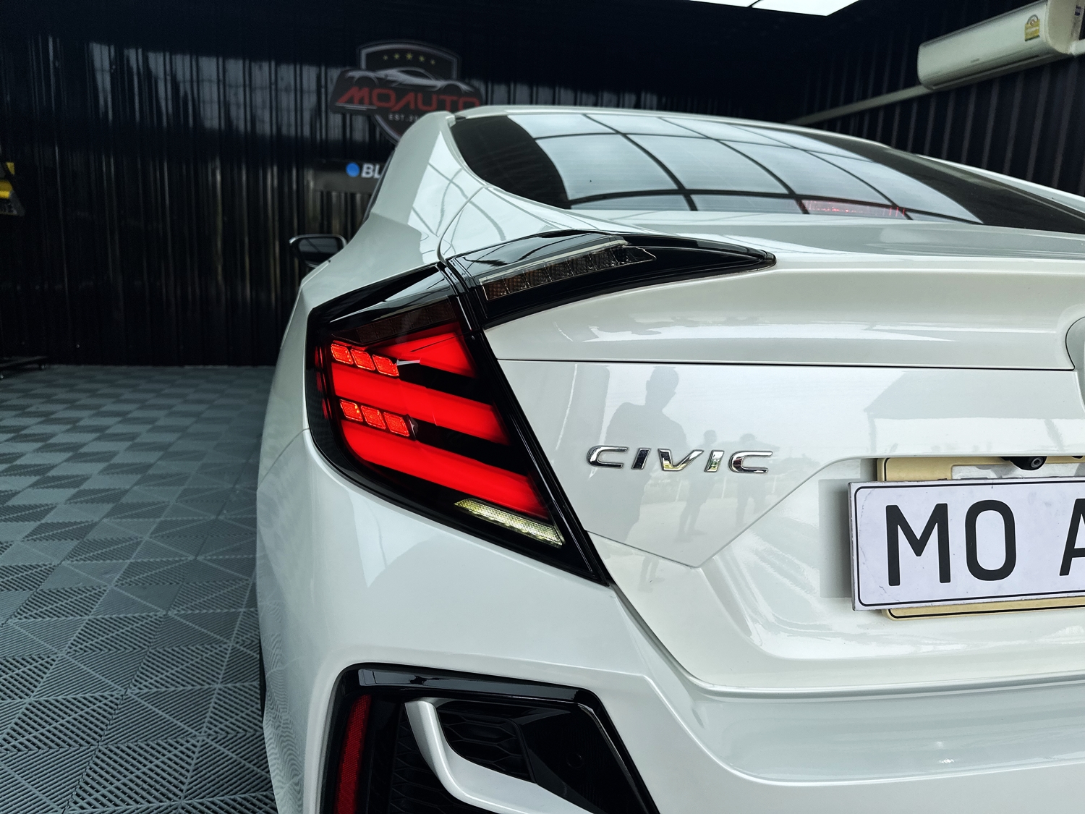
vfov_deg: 56.8
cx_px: 542
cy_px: 407
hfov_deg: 71.6
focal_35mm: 24
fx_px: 752
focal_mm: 6.86
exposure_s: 1/1144
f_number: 1.78
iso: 80
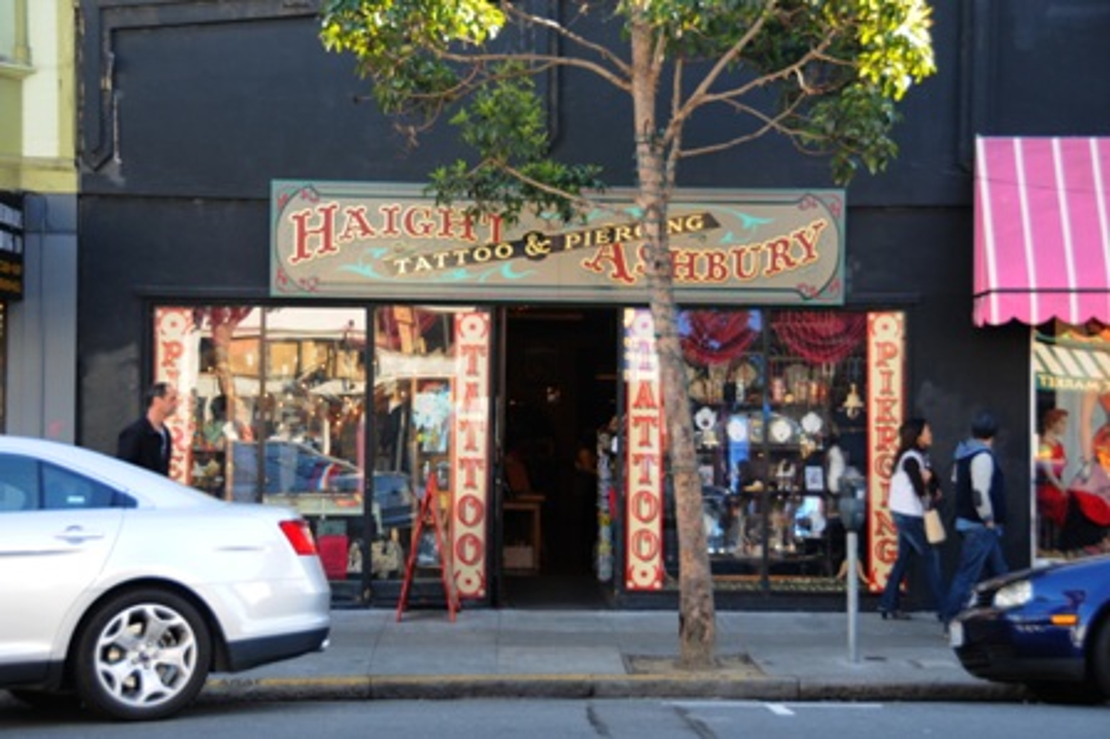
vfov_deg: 20.6
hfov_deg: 30.5
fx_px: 2033
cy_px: 370
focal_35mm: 66
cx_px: 555
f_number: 4.5
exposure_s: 1/80
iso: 200
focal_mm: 44
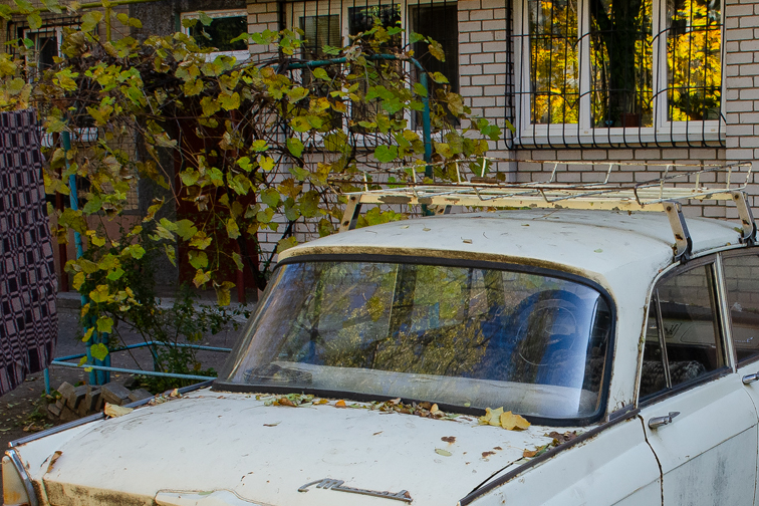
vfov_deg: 24.4
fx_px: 1155
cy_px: 381
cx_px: 431
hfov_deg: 36.3
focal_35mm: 55
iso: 640
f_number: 8
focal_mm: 23
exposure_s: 1/250
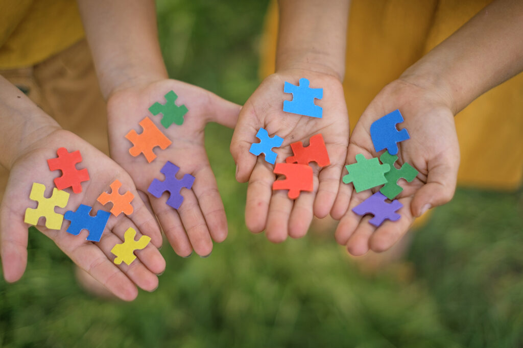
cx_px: 262
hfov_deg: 37.5
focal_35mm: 53
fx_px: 770
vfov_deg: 25.5
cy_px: 174
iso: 160
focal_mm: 35
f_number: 1.6
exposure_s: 1/1250
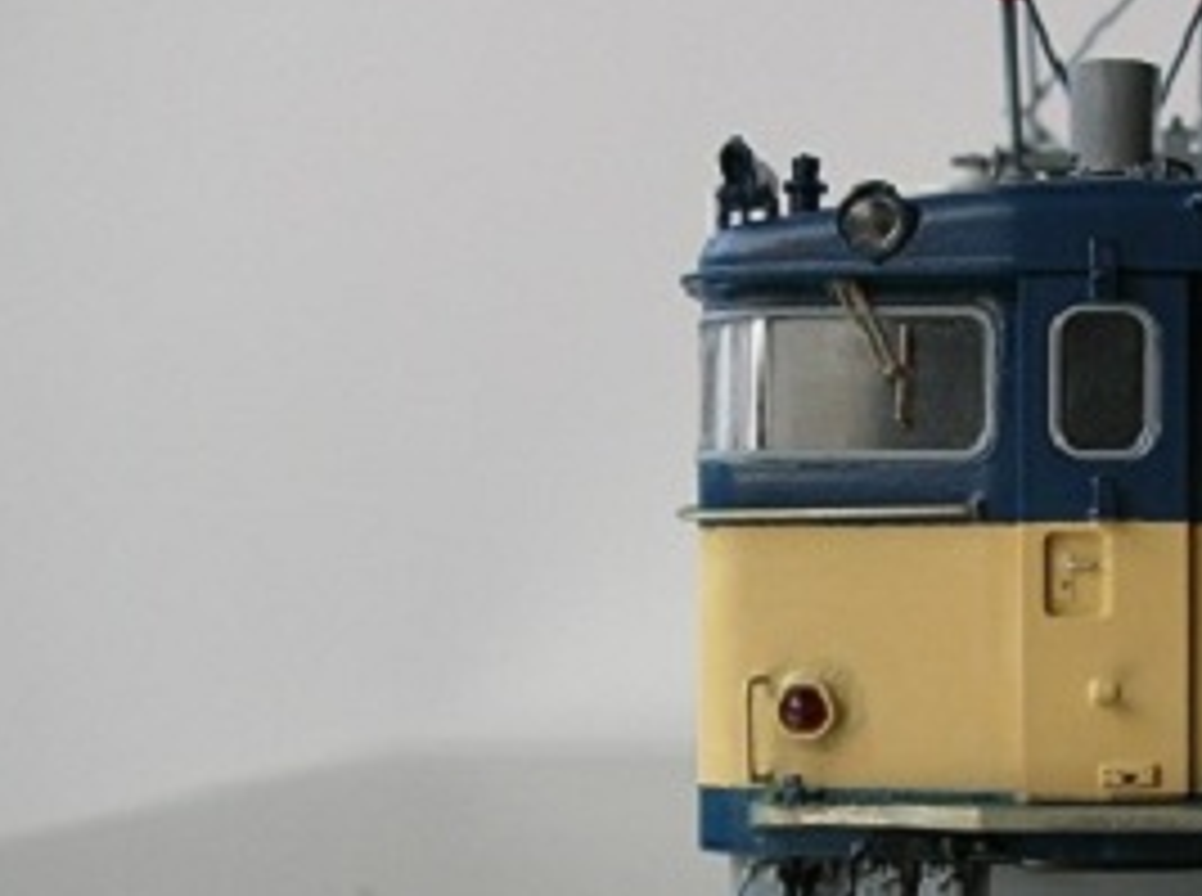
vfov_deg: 22.4
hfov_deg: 28.8
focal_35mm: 65
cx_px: 1060
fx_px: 2252
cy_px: 594
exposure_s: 1/75
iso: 50
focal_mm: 5.8
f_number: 2.8
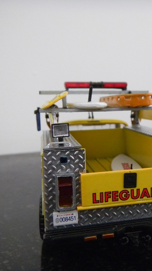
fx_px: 294
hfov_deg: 28.4
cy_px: 136
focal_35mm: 41
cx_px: 121
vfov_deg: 49.4
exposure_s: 1/30.6
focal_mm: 5
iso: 400
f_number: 3.9
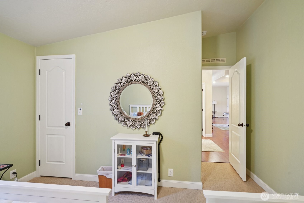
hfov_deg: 96.7
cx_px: 152
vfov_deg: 73.7
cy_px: 102
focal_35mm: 16
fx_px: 135
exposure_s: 1/2.5
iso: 400
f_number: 8
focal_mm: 16
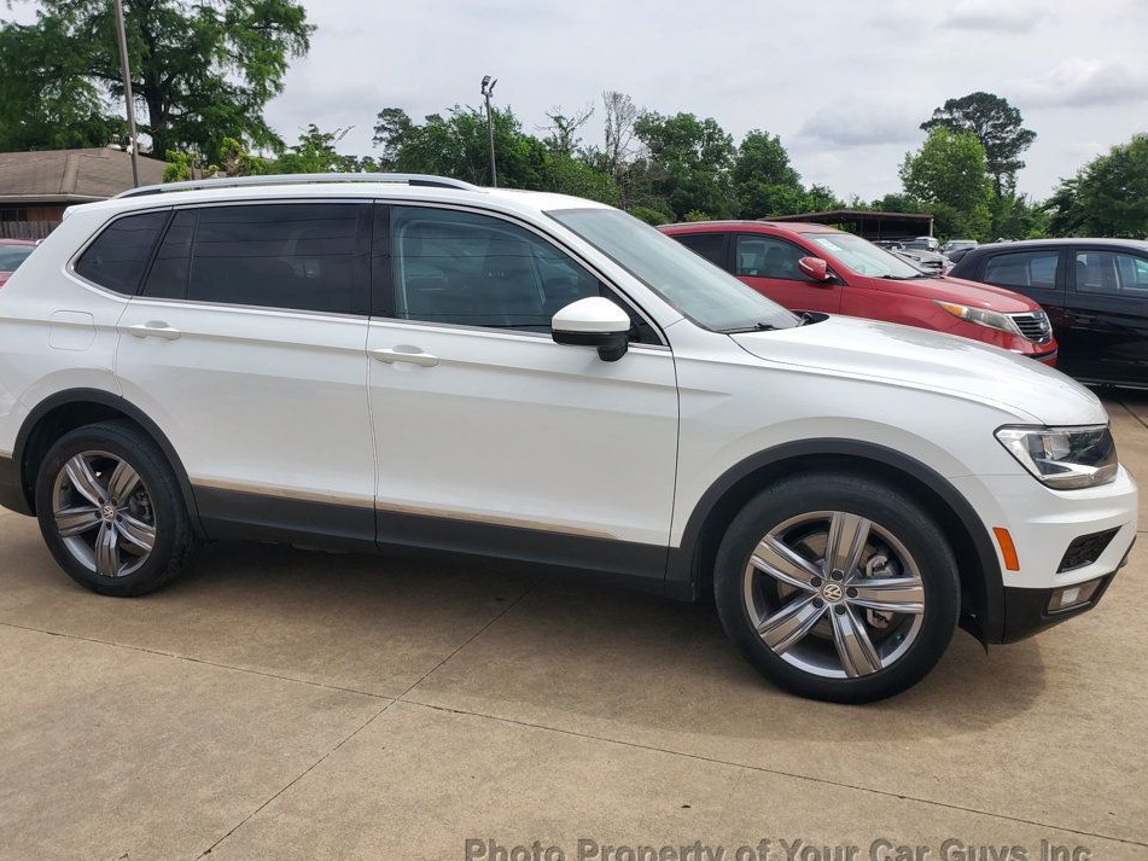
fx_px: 928
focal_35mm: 28
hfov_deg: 63.4
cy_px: 432
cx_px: 538
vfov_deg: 49.7
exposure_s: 1/1677
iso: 50
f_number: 2.4
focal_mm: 4.3
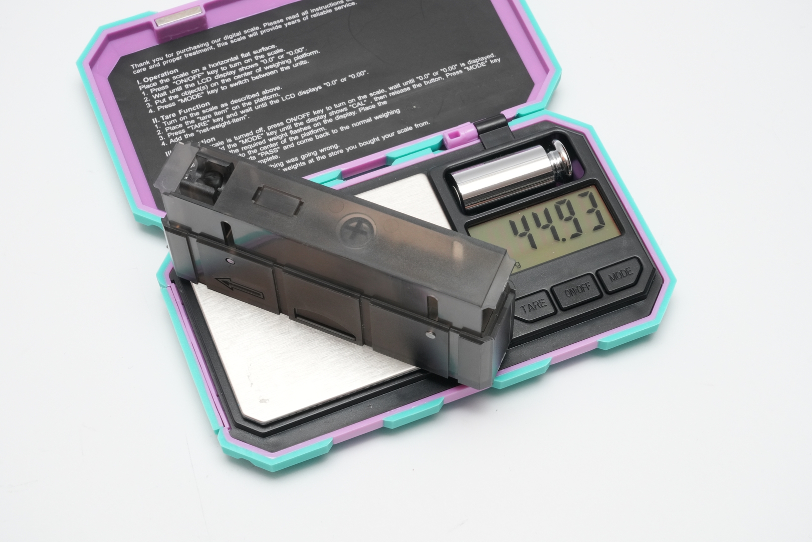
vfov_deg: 17.5
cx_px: 406
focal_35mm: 78
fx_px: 1759
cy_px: 271
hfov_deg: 26.0
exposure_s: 1/60
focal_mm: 78
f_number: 22
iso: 1600
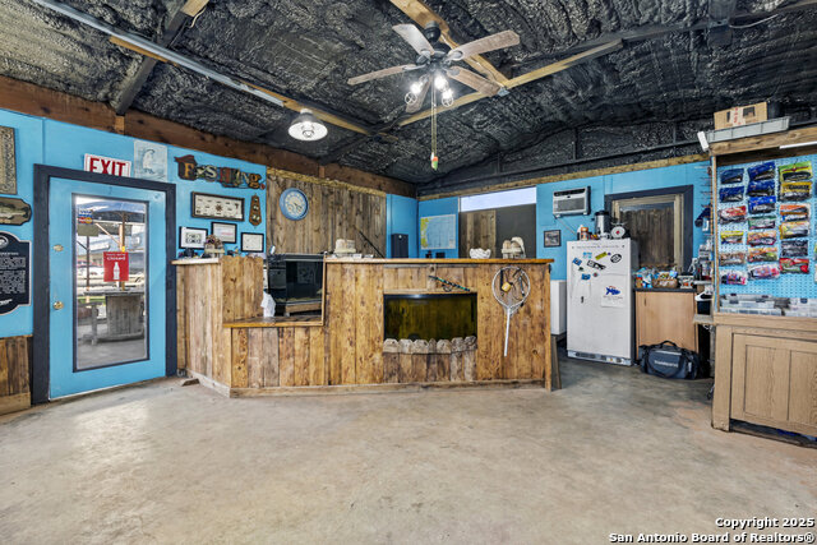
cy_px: 272
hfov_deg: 96.7
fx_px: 363
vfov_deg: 73.8
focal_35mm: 16
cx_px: 408
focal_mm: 16
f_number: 7.1
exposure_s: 1
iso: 320
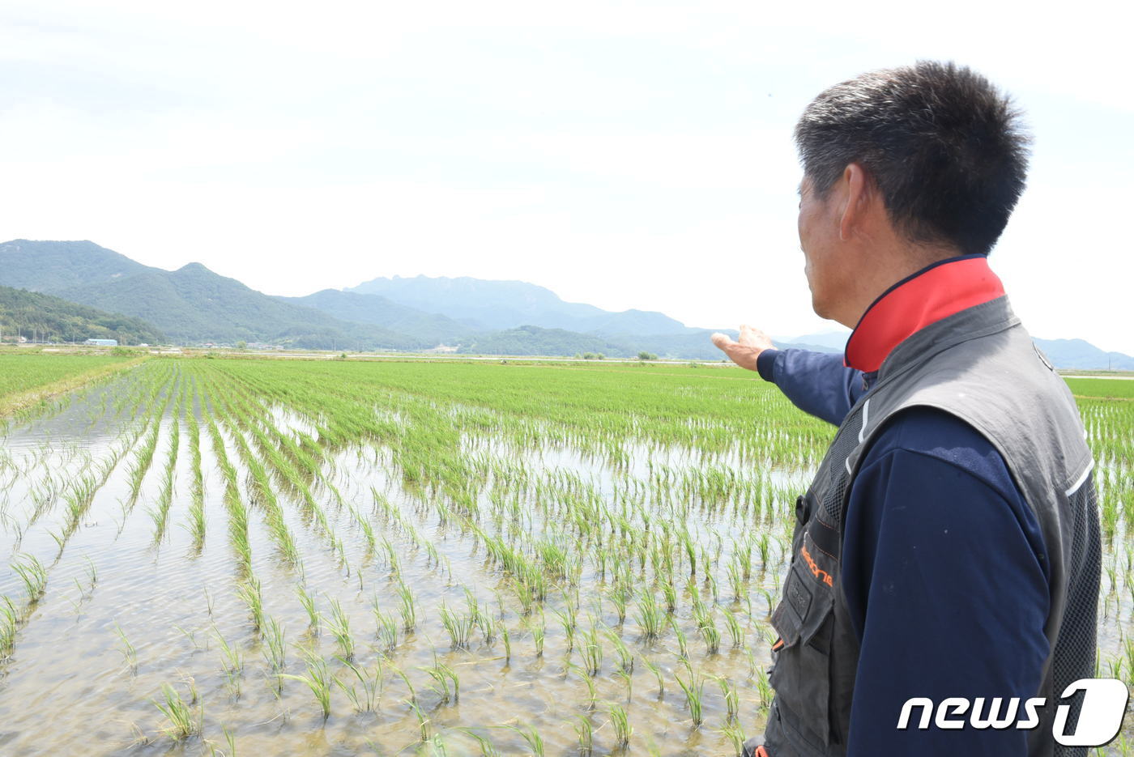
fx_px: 756
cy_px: 378
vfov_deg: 53.2
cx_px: 567
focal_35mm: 24
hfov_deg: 73.7
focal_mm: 24
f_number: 22
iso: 500
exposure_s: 1/60
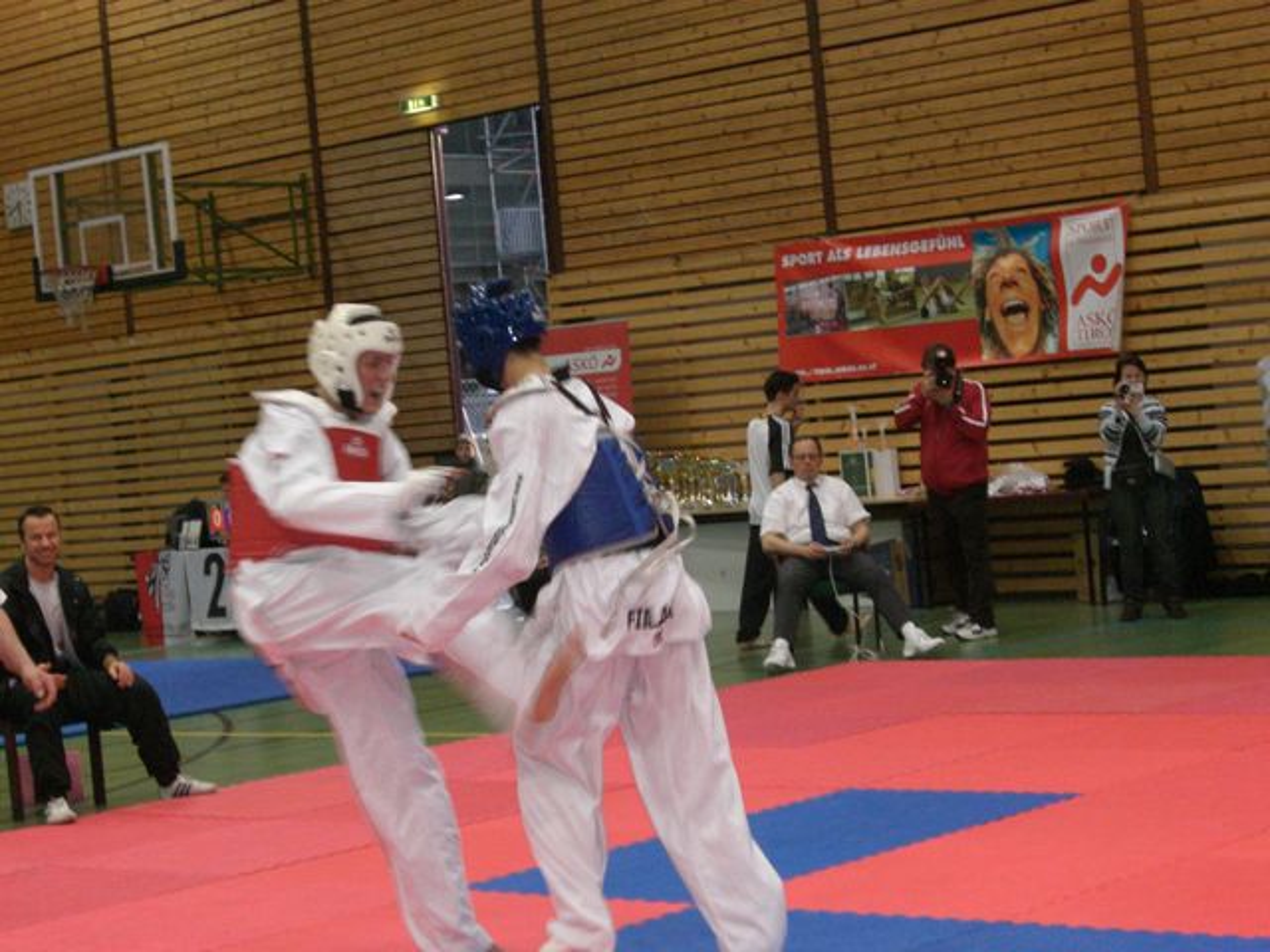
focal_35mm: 79
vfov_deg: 18.7
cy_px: 476
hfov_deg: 24.7
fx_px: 2898
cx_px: 635
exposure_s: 1/60
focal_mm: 12.8
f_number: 4.1
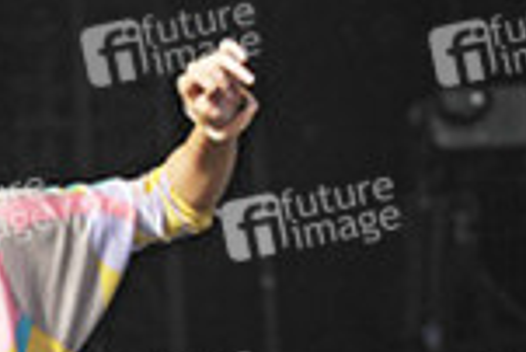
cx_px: -131
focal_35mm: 536
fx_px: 7839
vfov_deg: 2.6
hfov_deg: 3.8
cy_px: 481
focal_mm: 120
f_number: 4
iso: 400
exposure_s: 1/2500
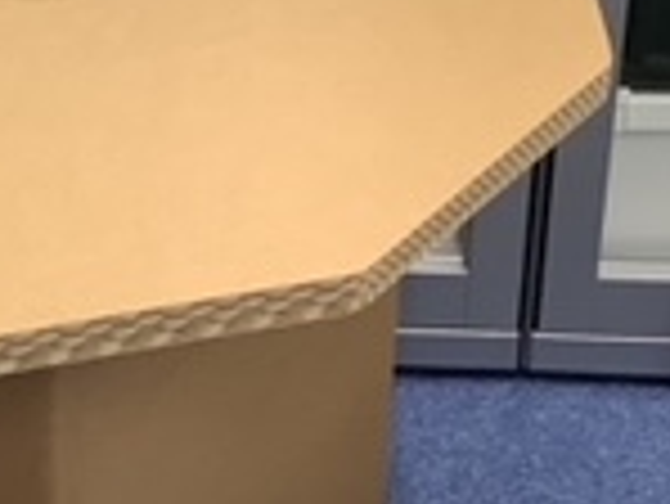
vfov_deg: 11.0
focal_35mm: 133
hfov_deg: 14.5
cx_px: -22
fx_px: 2576
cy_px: -27
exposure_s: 1/50
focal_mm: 3.3
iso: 80
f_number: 2.4
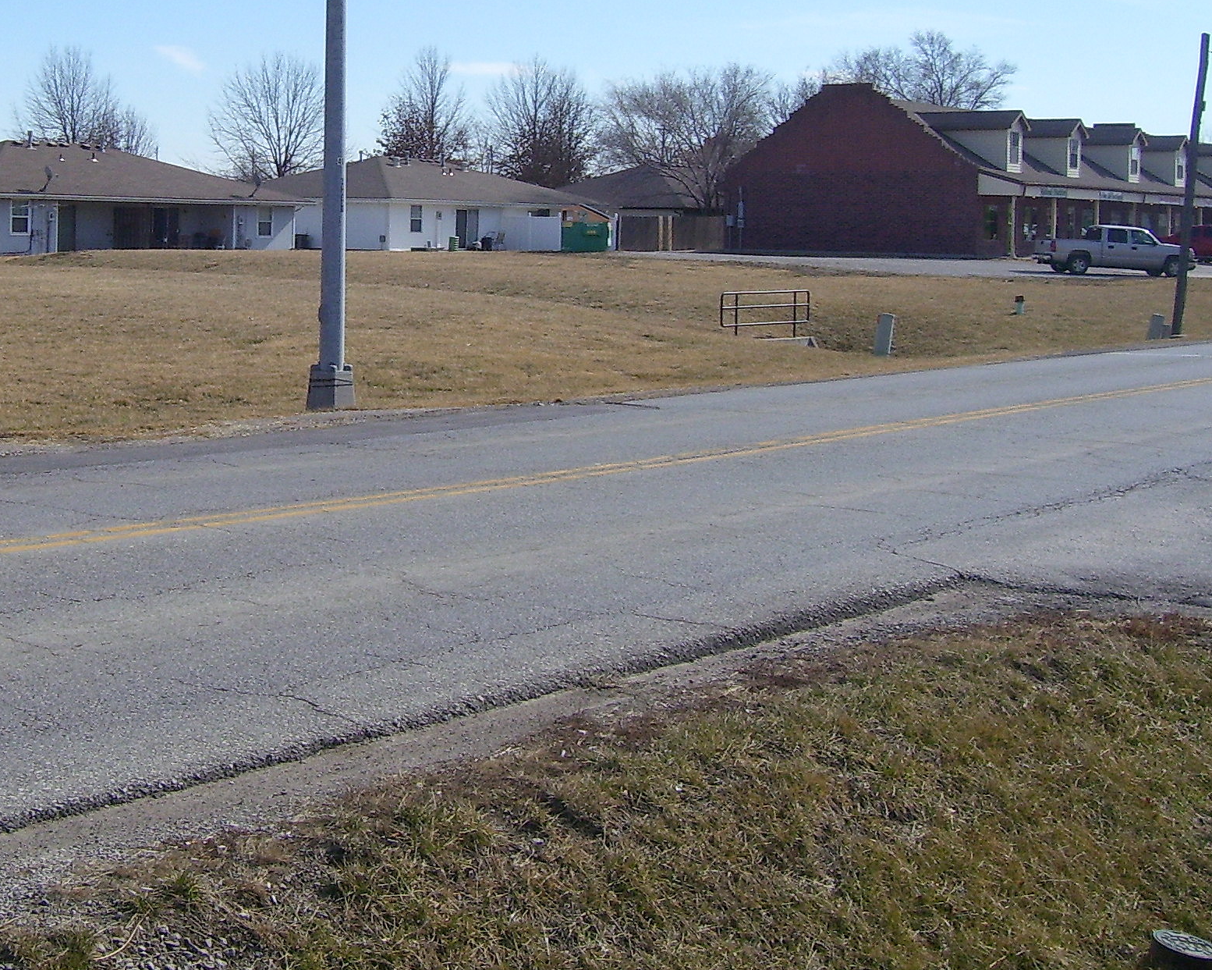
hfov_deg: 33.6
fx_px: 1973
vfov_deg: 27.3
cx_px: 329
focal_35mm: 55
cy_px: 258
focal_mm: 5.6
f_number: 4.8
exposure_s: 1/500
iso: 80
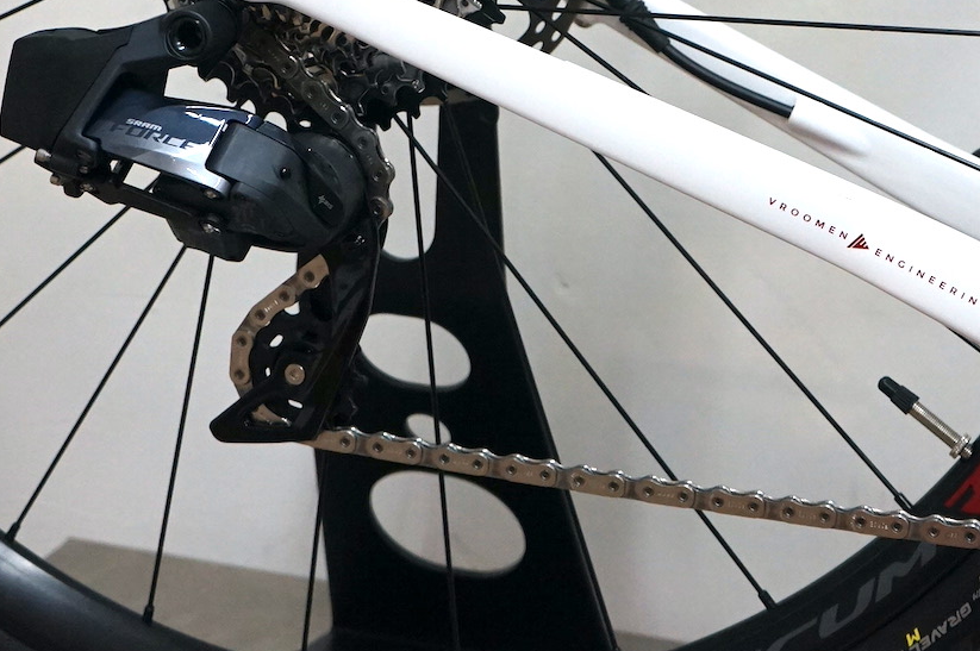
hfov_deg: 20.7
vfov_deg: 13.6
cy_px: -148
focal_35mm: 97
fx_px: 2638
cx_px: 839
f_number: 4
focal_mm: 38
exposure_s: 1/160
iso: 1600
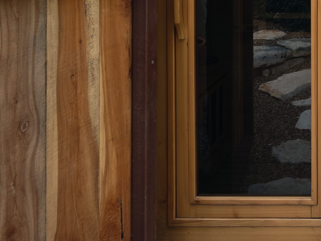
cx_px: 398
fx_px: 473
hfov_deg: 30.8
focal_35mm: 51
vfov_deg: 26.8
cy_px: -6
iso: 100
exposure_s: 1/2
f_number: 16
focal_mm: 20
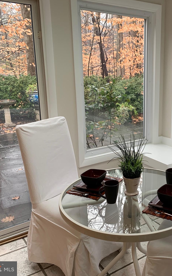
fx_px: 277
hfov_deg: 32.6
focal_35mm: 37
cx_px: 157
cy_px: 137
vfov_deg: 52.7
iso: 64
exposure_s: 1/60
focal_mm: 4.25
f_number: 1.8
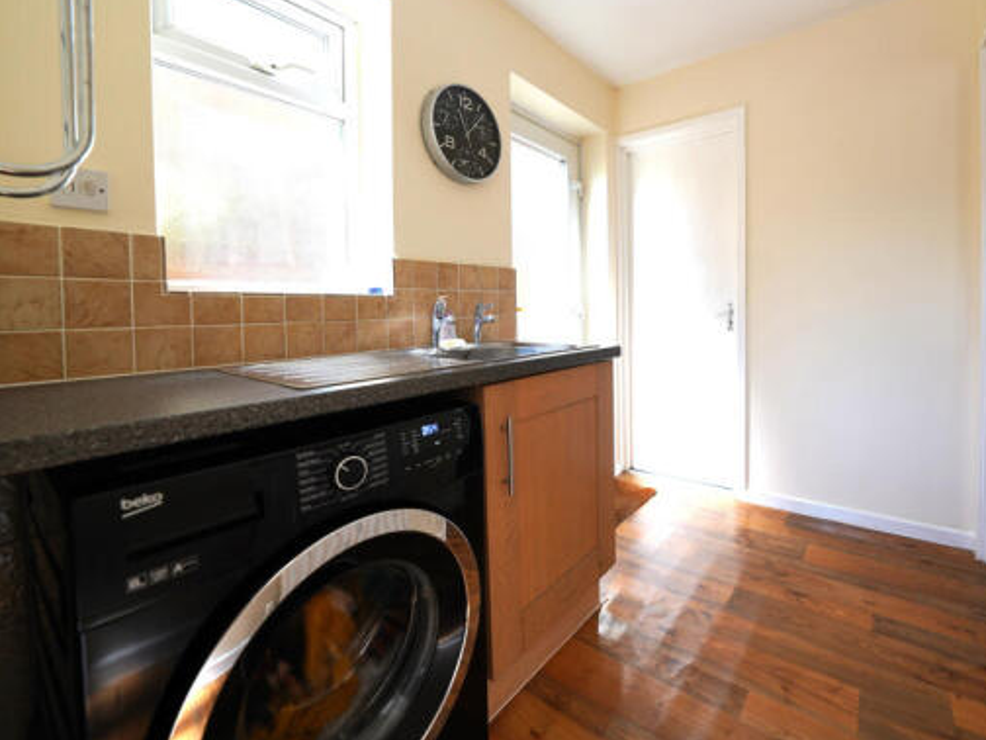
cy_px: 324
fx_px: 427
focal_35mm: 15
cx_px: 576
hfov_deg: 97.2
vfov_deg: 81.4
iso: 160
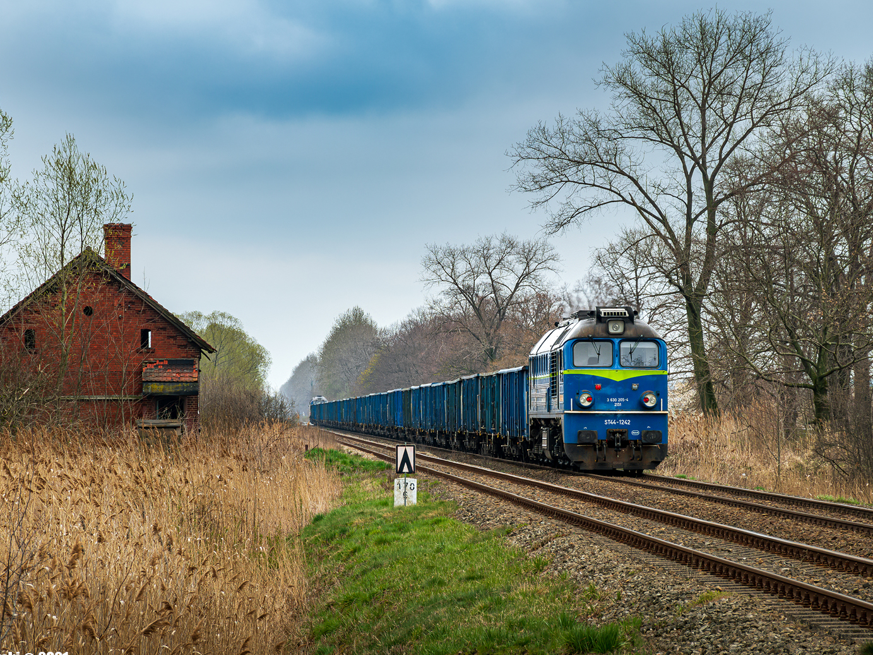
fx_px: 3984
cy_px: 329
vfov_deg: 9.4
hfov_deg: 12.5
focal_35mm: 158
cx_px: 408
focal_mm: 95
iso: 200
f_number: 8
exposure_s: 1/400
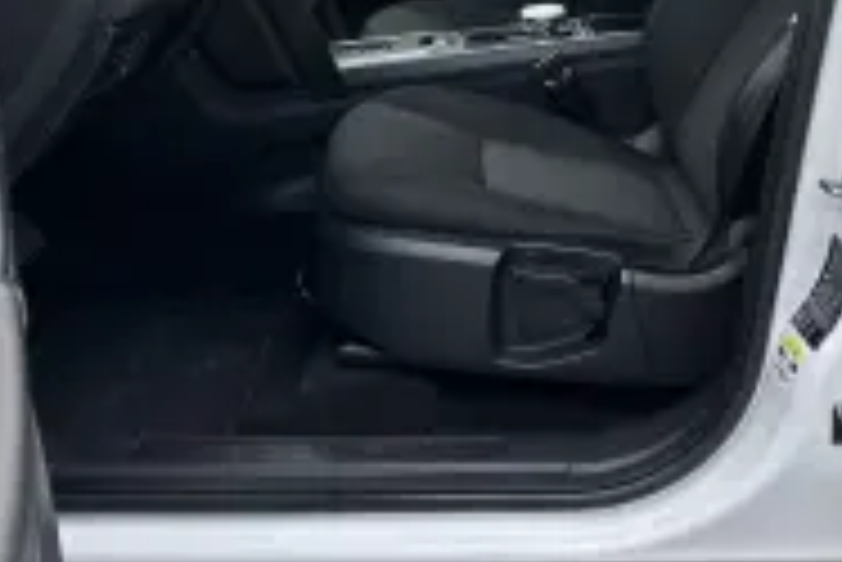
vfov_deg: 26.3
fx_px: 1124
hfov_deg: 41.1
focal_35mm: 48
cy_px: -27
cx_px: 437
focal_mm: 6.86
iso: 80
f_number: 1.78
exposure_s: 1/458
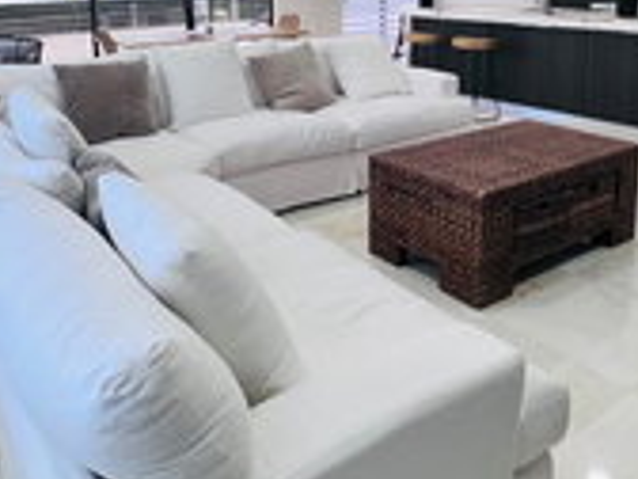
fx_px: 608
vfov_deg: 41.1
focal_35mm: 33
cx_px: 321
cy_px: 95
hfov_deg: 55.4
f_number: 1.8
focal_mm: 1.57
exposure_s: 1/120
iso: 50
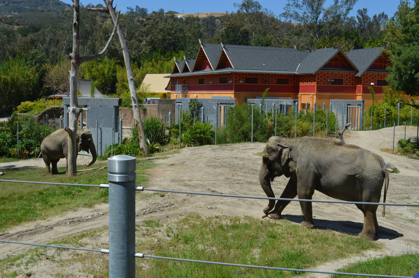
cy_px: 139
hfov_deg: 43.7
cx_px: 210
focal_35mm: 45
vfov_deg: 29.7
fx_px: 523
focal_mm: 30
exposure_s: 1/320
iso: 100
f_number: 9
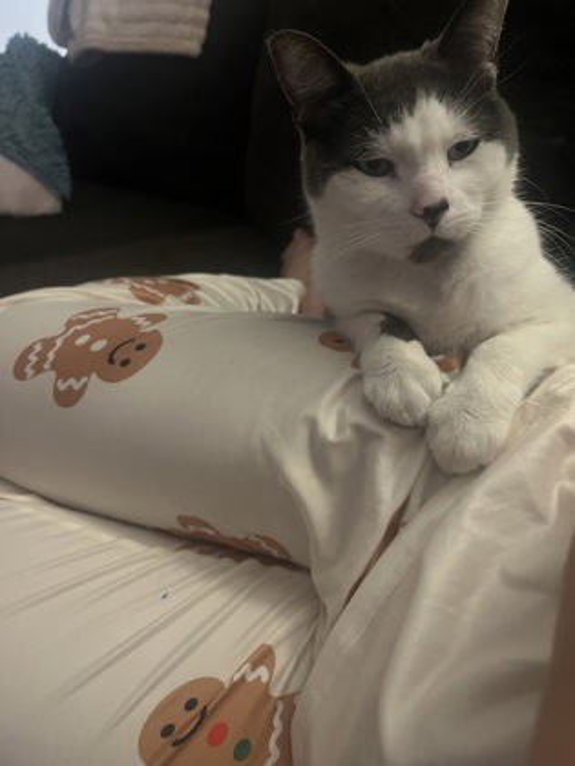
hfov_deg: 53.1
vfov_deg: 67.3
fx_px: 576
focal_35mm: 26
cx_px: 288
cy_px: 383
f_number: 1.5
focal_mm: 5.7
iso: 640
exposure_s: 1/30
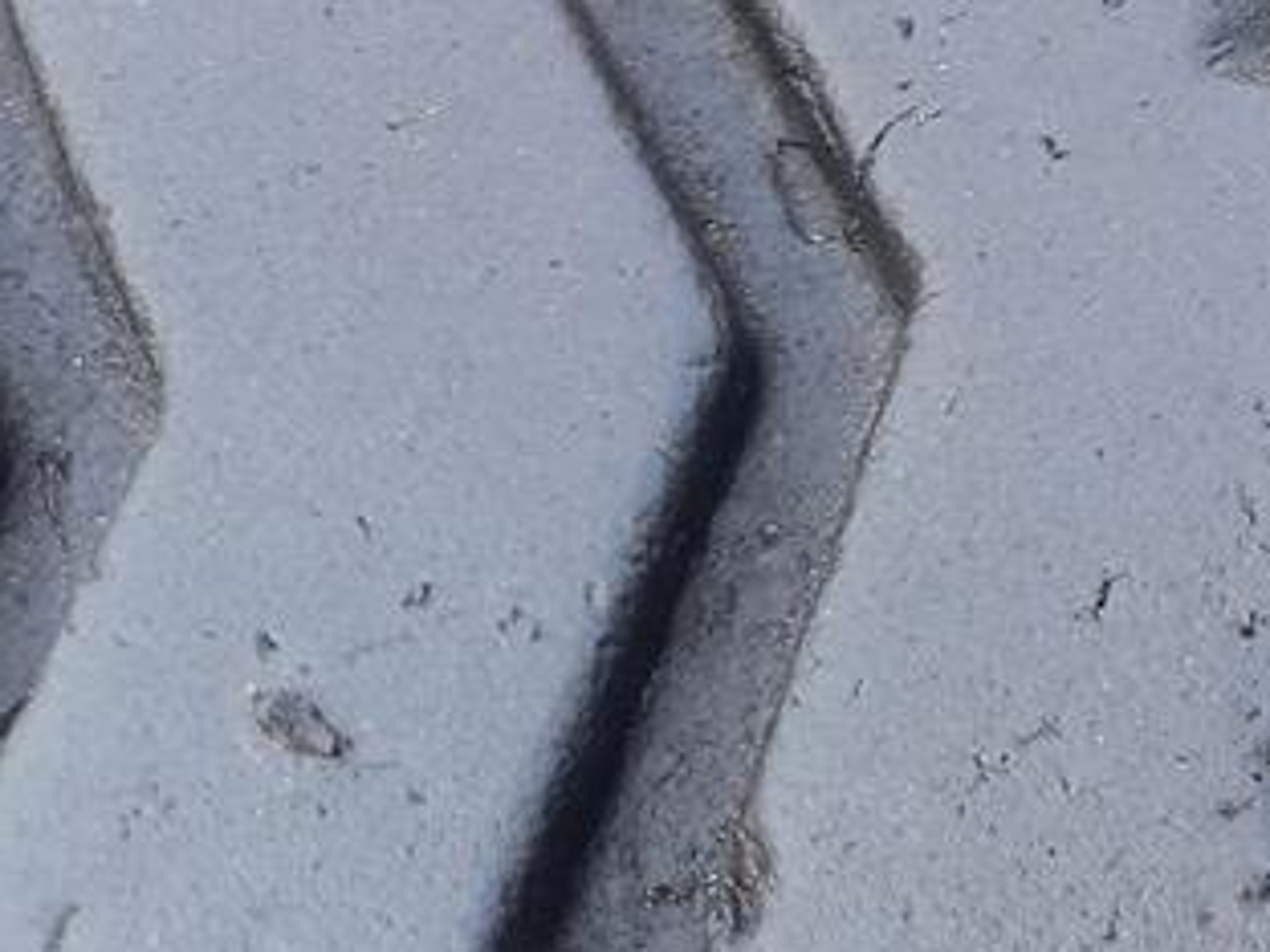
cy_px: -395
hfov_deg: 21.1
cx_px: 1754
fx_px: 3008
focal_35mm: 82
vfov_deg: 16.6
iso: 80
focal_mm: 4.65
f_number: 1.8
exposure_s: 1/100
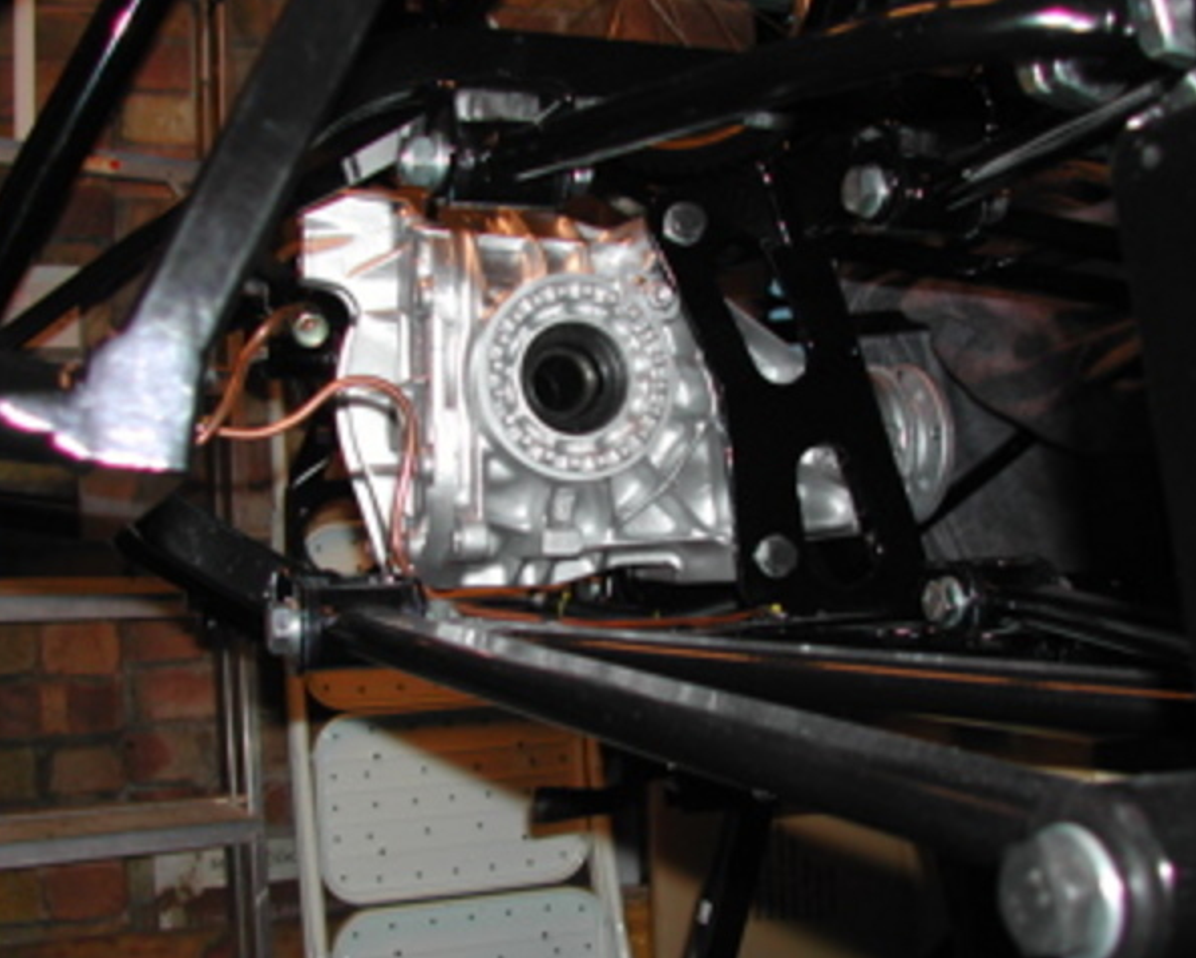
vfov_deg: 37.4
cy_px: 480
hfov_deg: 45.8
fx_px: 1417
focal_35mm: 40
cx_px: 595
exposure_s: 1/60
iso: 100
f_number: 2.8
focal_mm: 8
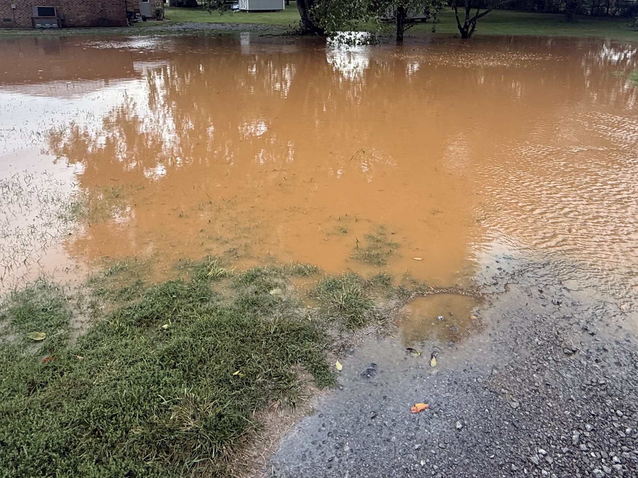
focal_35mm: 26
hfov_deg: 67.3
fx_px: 479
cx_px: 332
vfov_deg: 51.2
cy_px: 129
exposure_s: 1/99
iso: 125
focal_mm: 2.22
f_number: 2.2
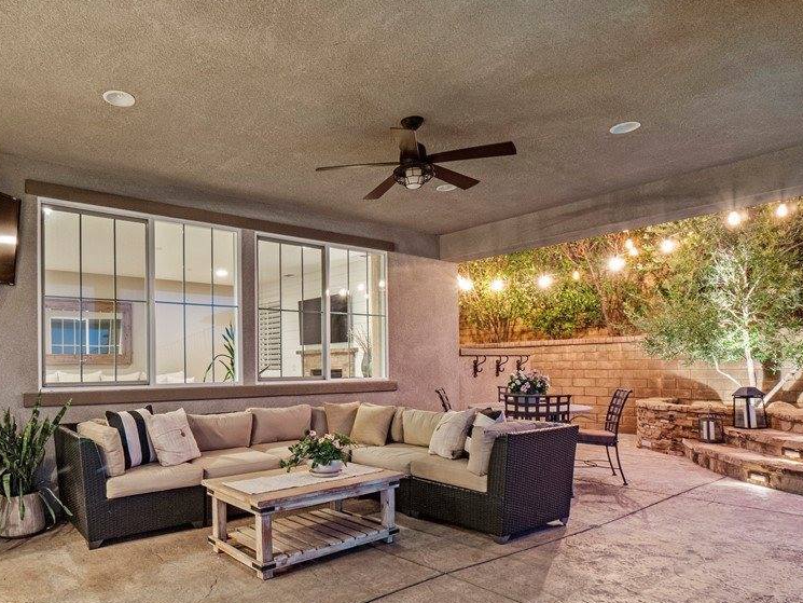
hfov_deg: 74.9
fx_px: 510
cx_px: 296
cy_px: 375
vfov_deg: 60.3
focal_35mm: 22
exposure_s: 6
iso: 400
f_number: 8
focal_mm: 8
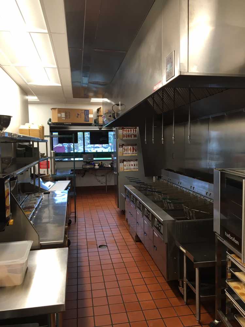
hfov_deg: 48.2
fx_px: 274
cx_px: 122
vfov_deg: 61.7
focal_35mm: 29
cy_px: 164
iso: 32
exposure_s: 1/30
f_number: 2.2
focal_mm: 4.15
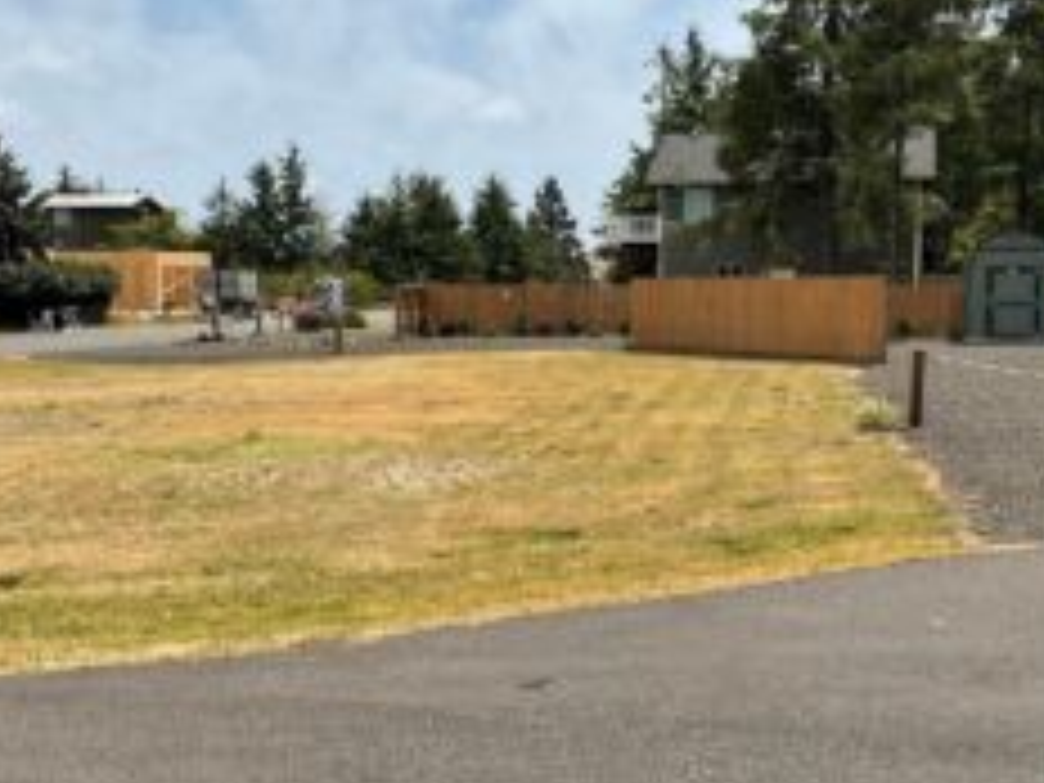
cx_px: 567
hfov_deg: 38.2
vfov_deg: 29.1
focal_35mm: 50
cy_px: 378
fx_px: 1508
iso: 25
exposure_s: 1/2801
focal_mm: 3
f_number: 1.8
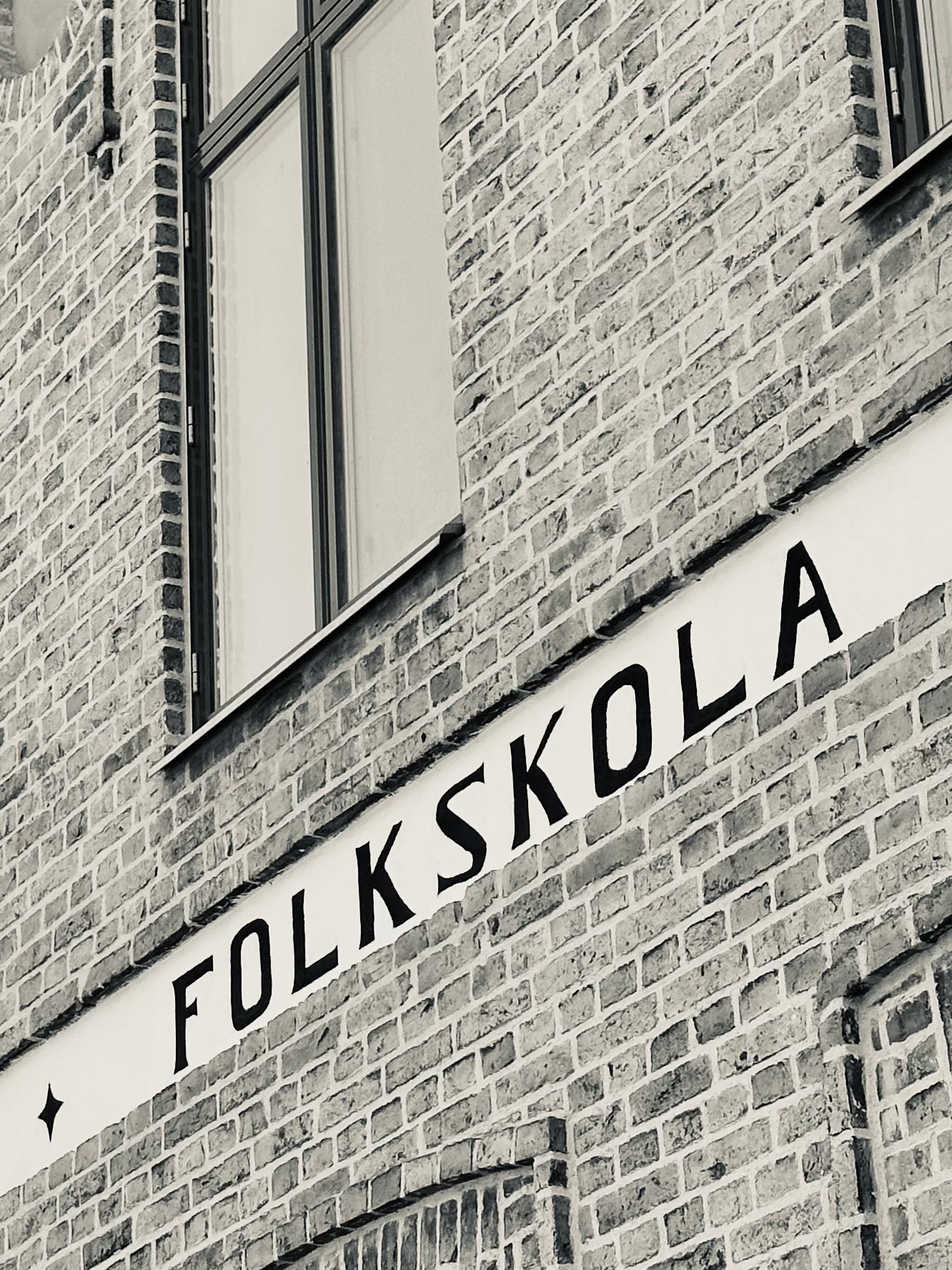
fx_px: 3997
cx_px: 184
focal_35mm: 109
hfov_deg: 13.5
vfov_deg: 18.0
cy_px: 579
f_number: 1.78
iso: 64
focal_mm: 6.86
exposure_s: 1/1171
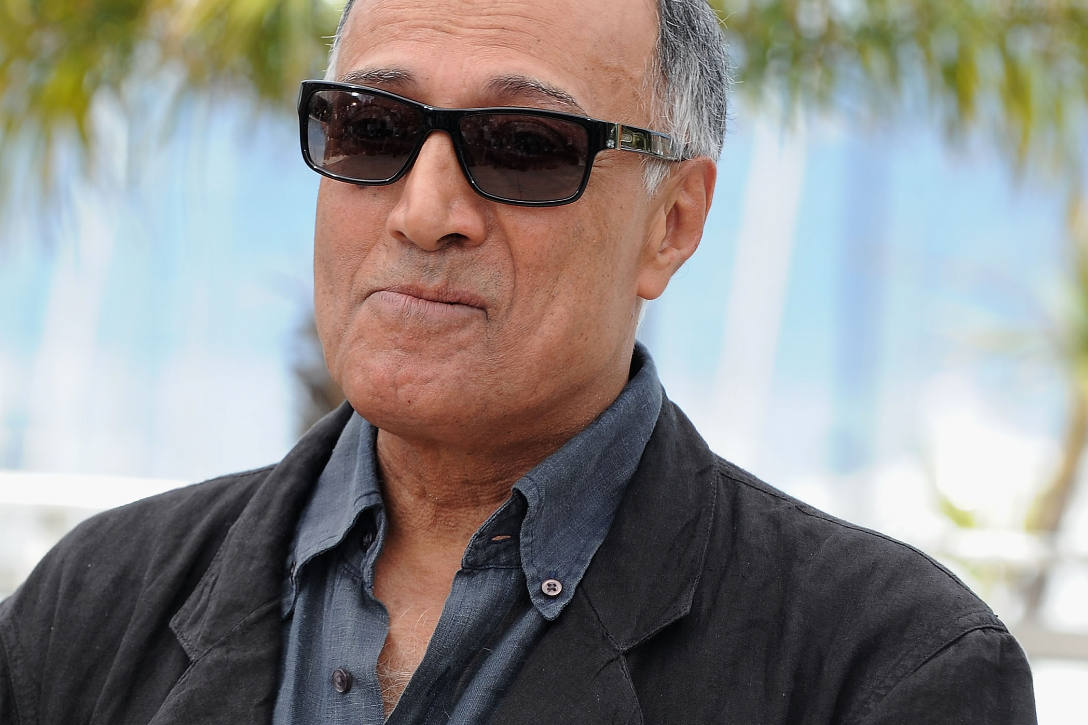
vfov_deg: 4.8
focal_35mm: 286
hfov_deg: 7.2
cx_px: 417
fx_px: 8643
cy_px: 325
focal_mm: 200
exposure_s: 1/200
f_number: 8
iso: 250
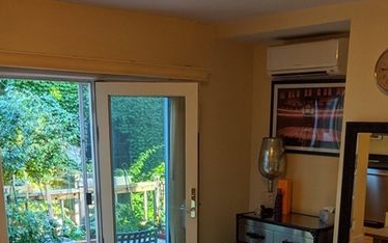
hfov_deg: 39.6
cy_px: 280
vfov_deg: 23.5
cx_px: 197
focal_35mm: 51
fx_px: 539
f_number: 1.8
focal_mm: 4.44
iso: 59
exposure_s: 1/121
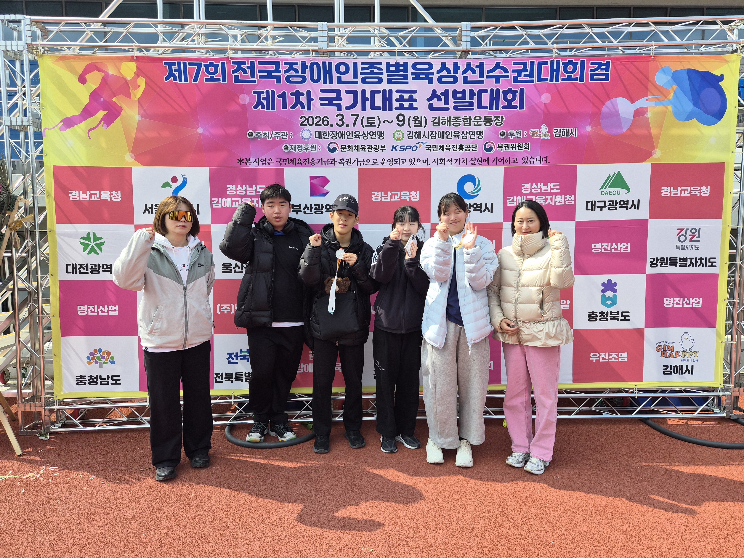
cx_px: 372
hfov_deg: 73.9
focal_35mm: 23
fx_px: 494
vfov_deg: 58.9
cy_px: 279
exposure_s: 1/2608
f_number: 1.8
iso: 80
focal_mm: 5.4
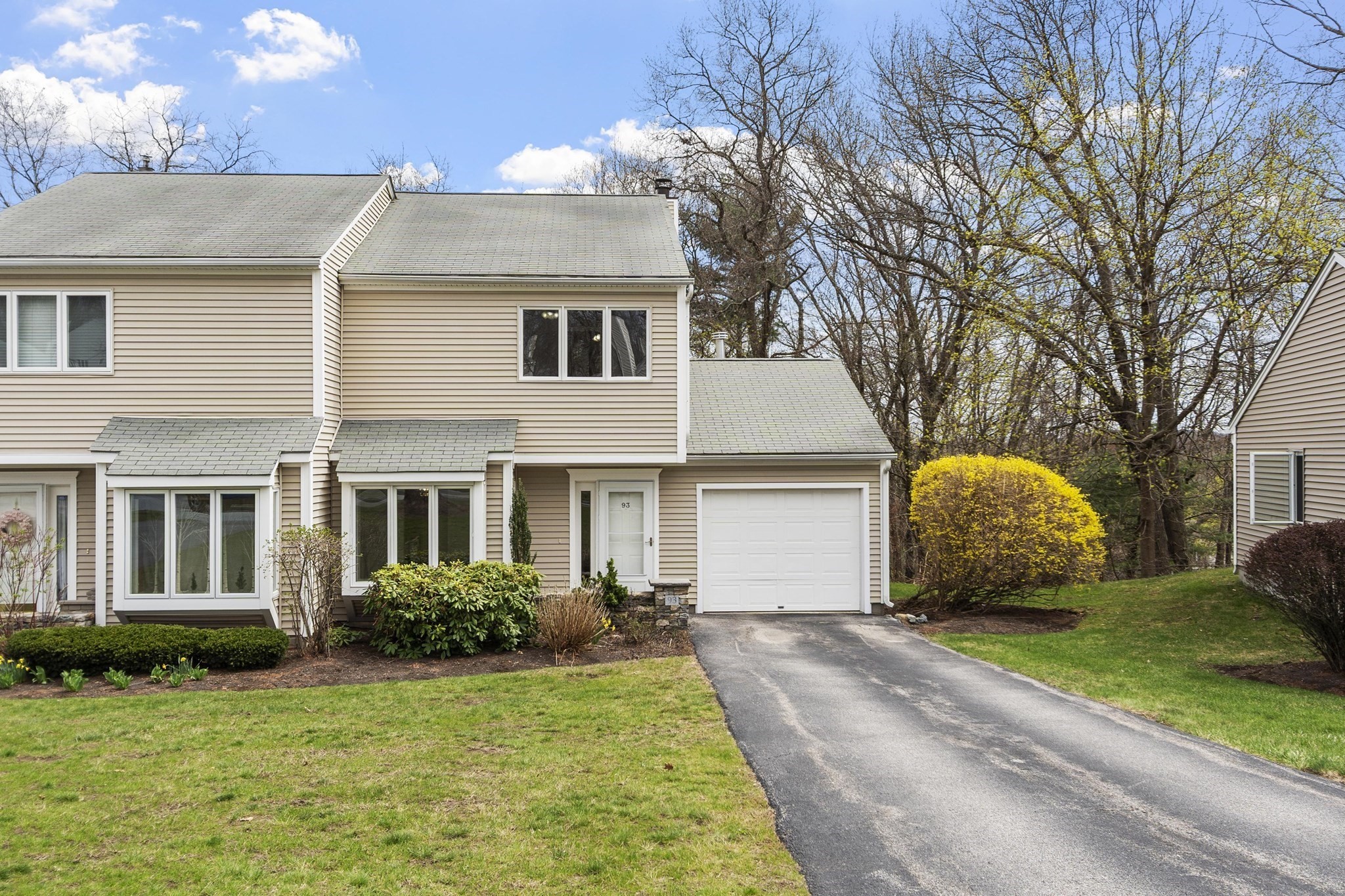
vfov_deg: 40.0
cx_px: 672
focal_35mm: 33
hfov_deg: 57.2
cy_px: 448
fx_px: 1233
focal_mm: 22
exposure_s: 1/160
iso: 100
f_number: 8
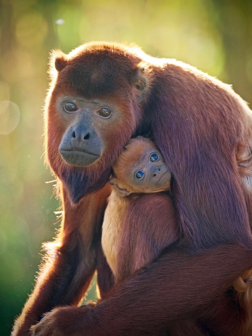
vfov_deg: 4.0
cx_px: 126
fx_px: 4855
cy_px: 168
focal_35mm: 500
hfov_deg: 3.0
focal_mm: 250
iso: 800
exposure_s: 1/640
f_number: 5.4
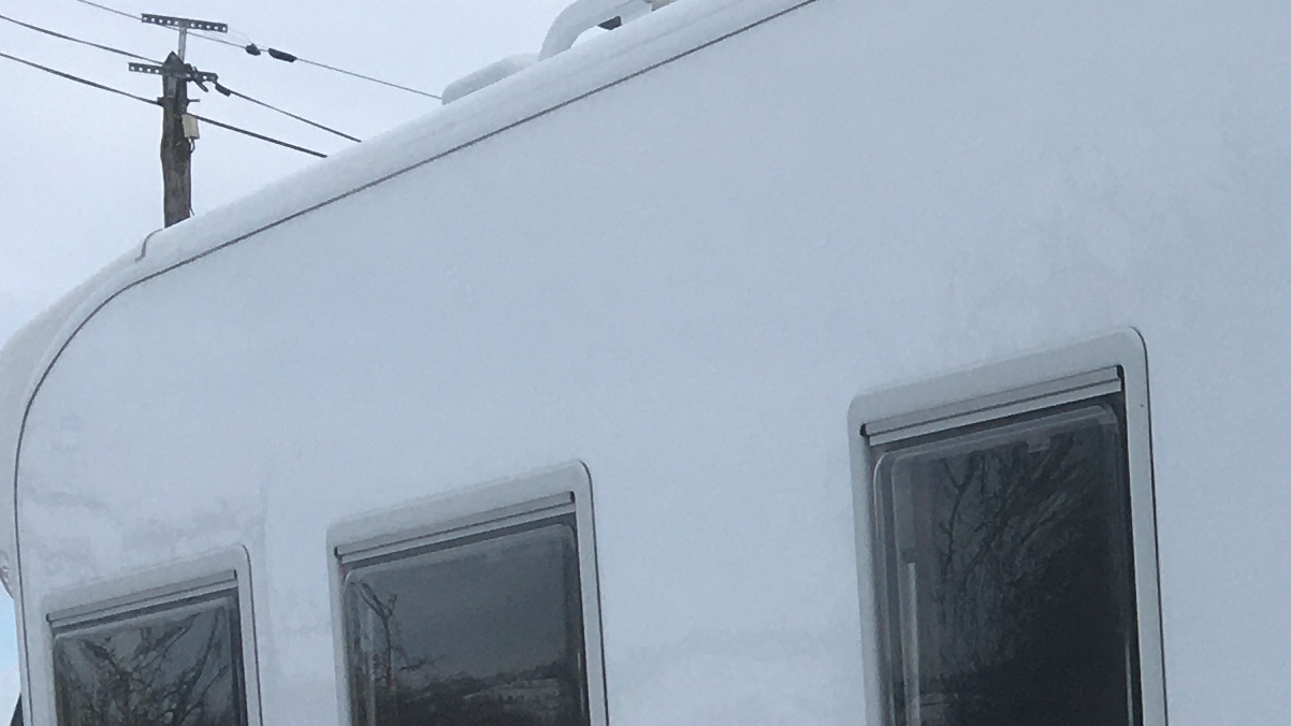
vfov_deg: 11.1
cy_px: 991
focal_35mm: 106
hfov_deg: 18.8
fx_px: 3628
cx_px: 1655
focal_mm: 4.15
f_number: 2.2
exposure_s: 1/1603
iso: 25
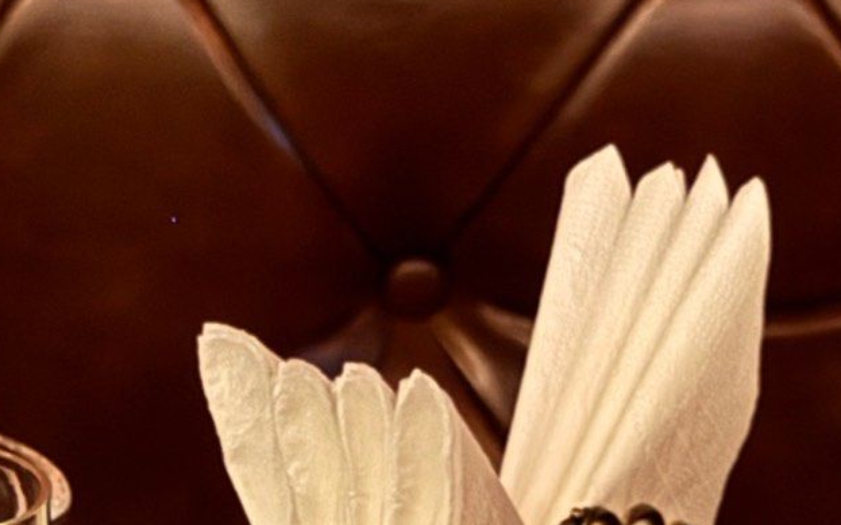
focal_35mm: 223
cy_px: 947
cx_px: 394
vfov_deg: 5.8
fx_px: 5110
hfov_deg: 9.4
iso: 640
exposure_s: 1/2
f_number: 1.78
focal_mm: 6.76
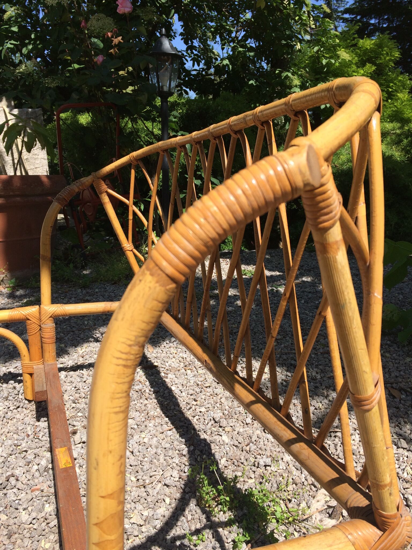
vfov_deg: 61.7
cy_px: 275
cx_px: 206
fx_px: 460
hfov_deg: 48.2
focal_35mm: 29
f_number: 2.2
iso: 32
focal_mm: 4.15
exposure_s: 1/1709
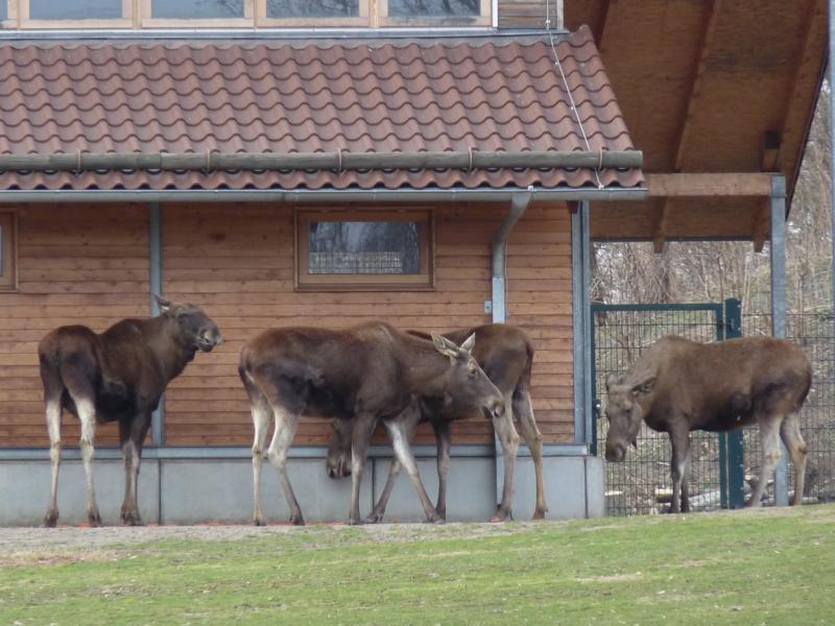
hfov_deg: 3.7
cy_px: 313
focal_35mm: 538
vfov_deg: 2.8
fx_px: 12978
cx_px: 418
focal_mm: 67.7
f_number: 4
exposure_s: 1/250
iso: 200
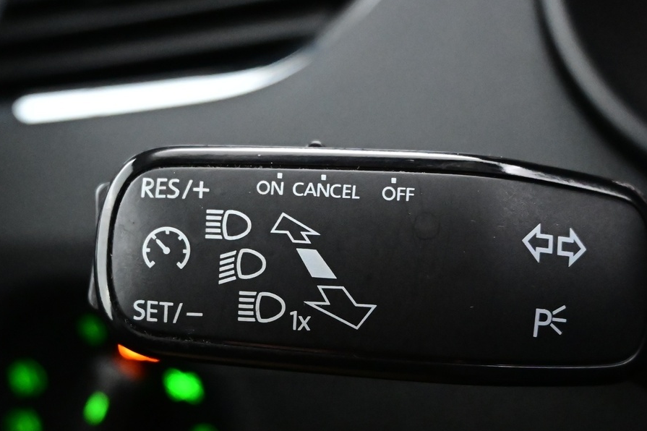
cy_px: 263
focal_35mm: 68
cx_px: 310
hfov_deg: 29.7
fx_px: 1220
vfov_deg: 20.0
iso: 6400
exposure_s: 1/25
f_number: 4.2
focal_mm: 25
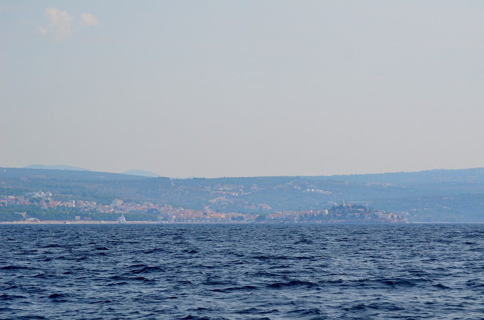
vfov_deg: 9.6
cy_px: 160
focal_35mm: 142
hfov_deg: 14.4
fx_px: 1911
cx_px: 242
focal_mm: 95
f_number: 5.6
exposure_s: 1/2500
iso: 400
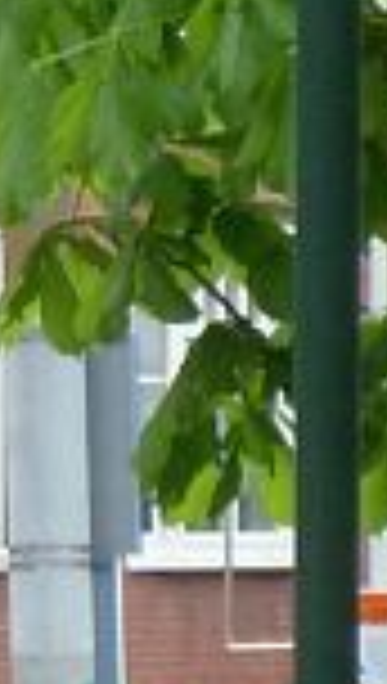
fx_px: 21032
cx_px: -374
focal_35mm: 1158
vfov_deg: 1.9
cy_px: 227
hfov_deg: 1.1
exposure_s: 1/125
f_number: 4.5
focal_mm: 25.9
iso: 250
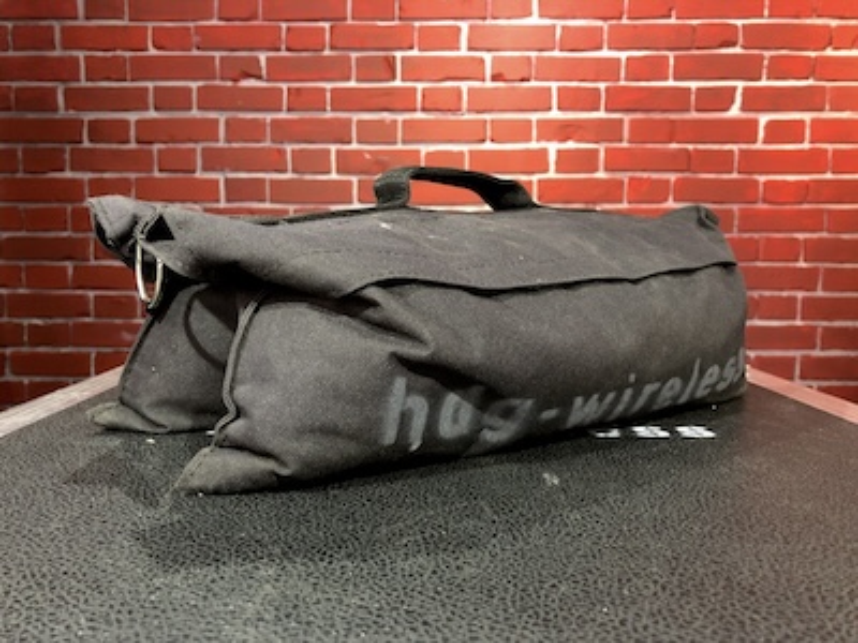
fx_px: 694
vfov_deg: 49.7
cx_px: 429
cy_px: 322
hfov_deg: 63.4
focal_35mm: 28
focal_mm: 3.99
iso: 100
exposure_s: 1/5
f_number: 1.8
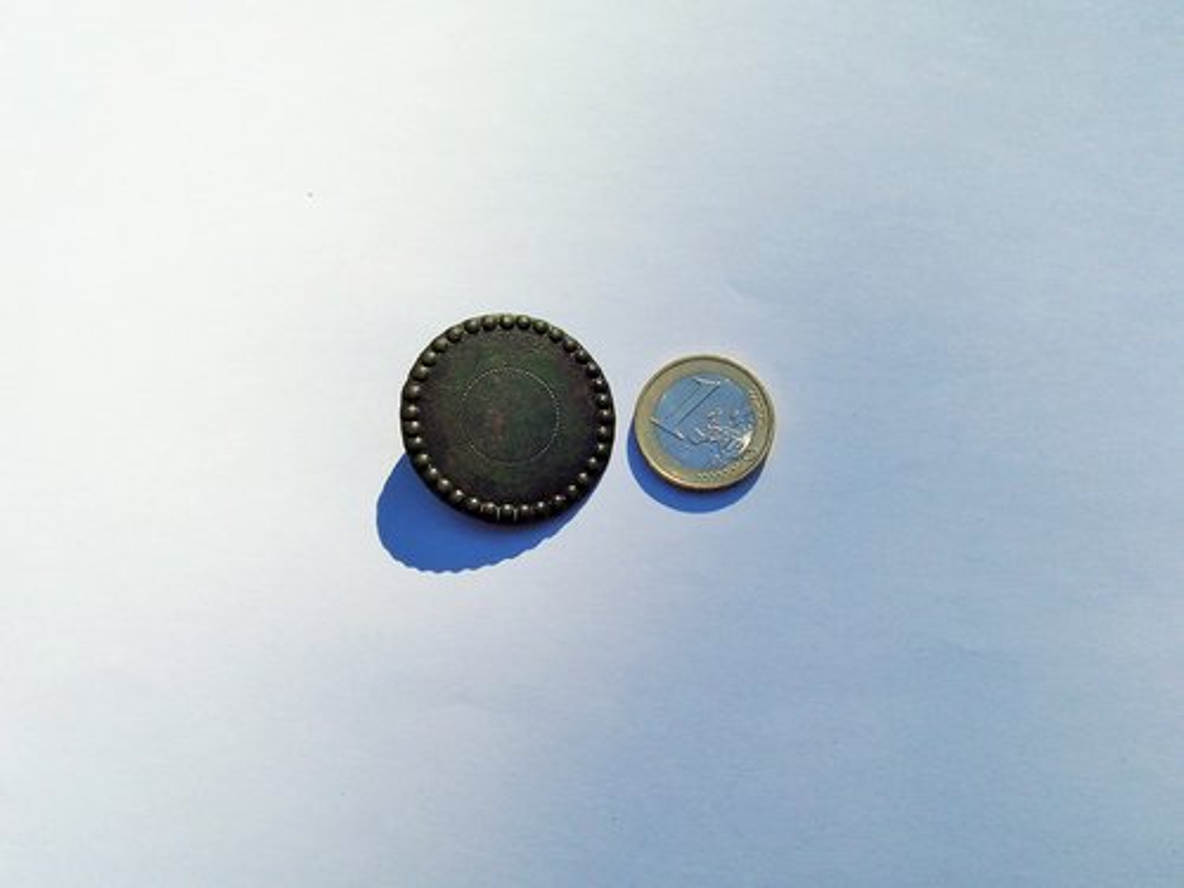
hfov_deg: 54.0
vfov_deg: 41.8
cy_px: 444
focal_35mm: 34
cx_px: 592
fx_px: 1163
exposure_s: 1/350
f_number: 5.6
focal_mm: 5.6
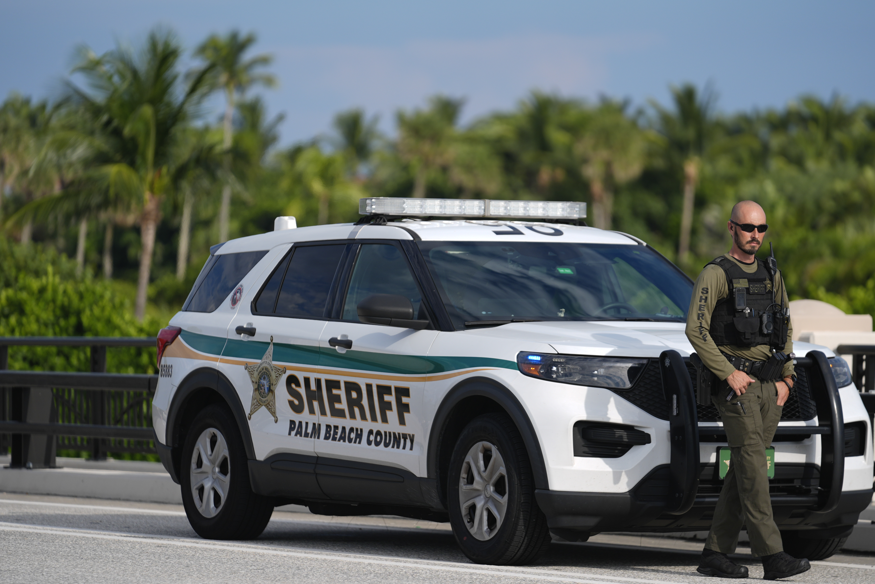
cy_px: 278
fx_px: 5177
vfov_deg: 6.4
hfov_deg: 9.7
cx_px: 465
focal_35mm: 213
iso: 200
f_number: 2.8
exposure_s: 1/5000
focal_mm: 200
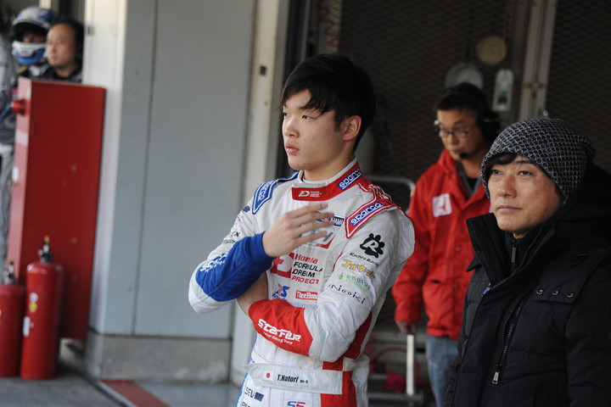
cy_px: 204
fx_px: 3394
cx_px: 306
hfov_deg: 10.3
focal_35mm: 200
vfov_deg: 6.9
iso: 1600
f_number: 9.5
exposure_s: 1/350
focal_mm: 200
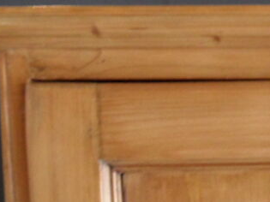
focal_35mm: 78
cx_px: 358
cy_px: 157
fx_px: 608
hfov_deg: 22.2
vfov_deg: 18.7
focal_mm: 3.9
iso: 320
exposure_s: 1/15
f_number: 3.2
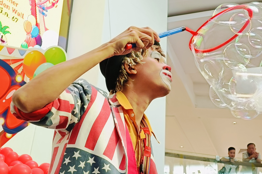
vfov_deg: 18.7
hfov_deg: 27.6
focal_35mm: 73
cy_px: 95
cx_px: 166
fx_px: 531
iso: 335
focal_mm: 7.08
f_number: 2
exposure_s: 1/50
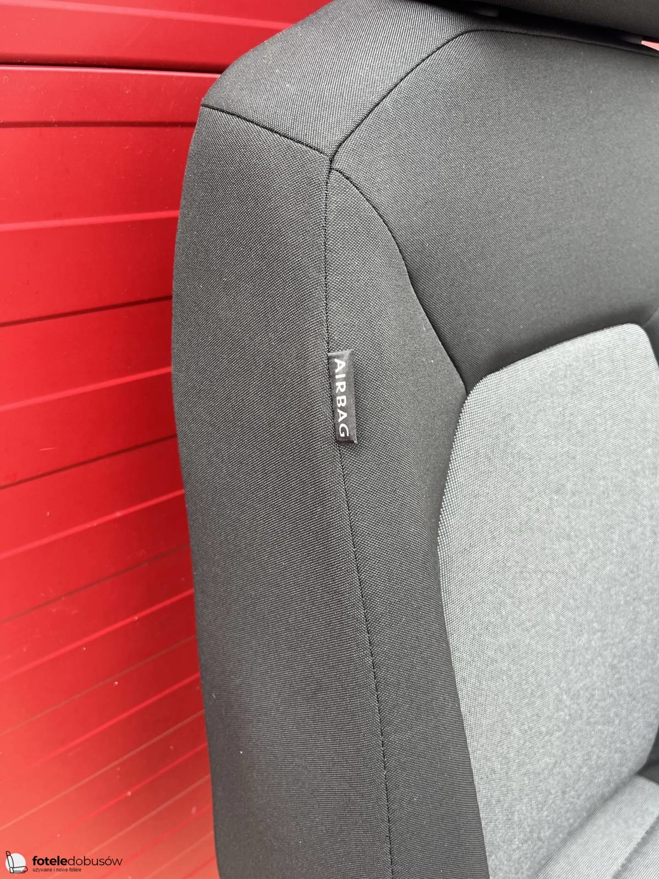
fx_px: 660
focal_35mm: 26
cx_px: 330
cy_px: 440
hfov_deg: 53.1
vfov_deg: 67.3
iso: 64
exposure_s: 1/122
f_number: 1.6
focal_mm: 5.1
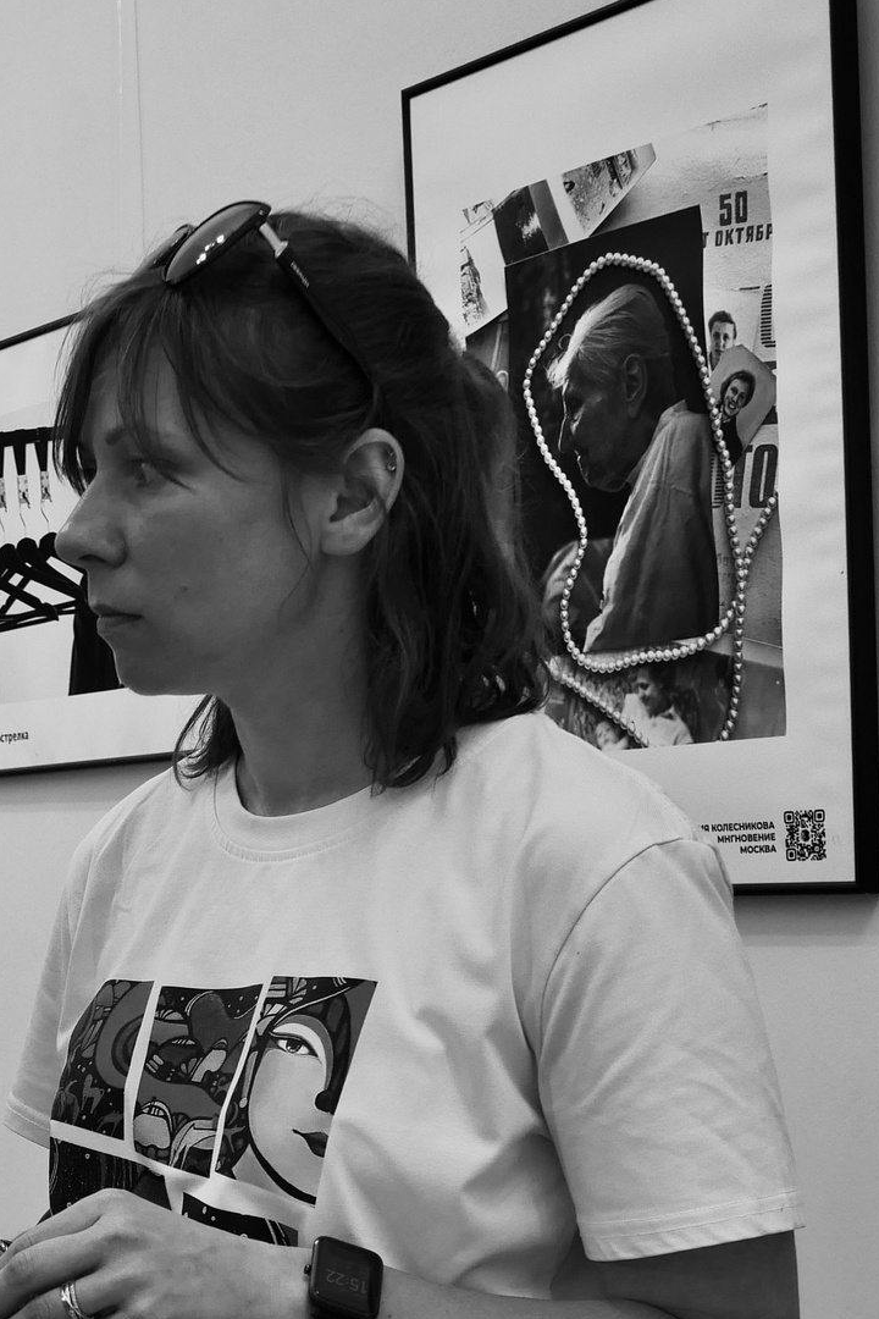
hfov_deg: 18.6
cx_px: -189
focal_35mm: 69
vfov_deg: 28.5
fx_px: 2527
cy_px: 1077
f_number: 2.8
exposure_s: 1/60
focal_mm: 14
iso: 250
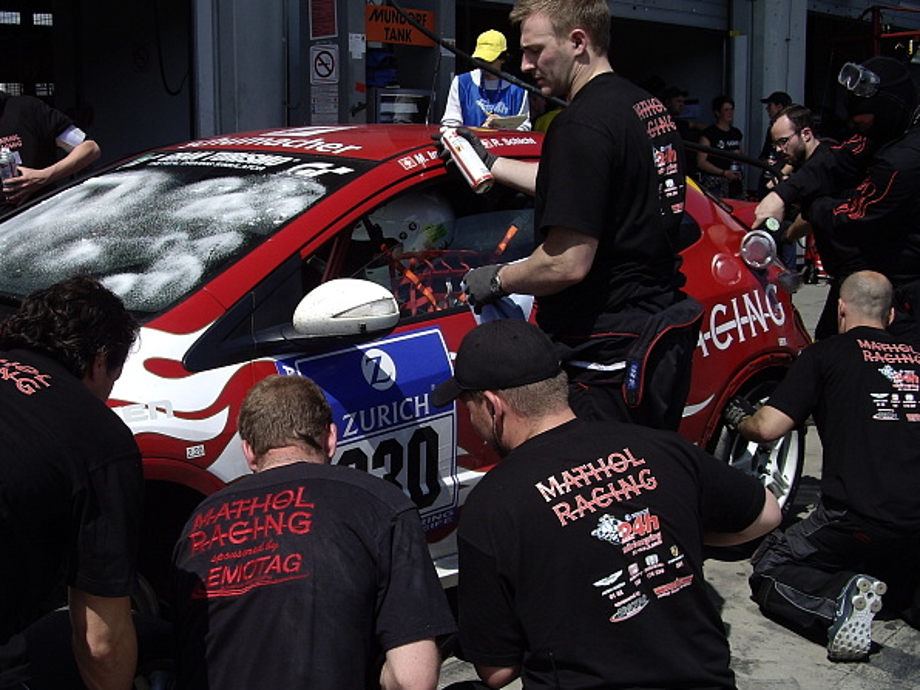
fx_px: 1355
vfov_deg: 28.5
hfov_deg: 37.2
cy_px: 417
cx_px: 332
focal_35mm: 51
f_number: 5.6
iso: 50
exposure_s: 1/400
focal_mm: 7.9
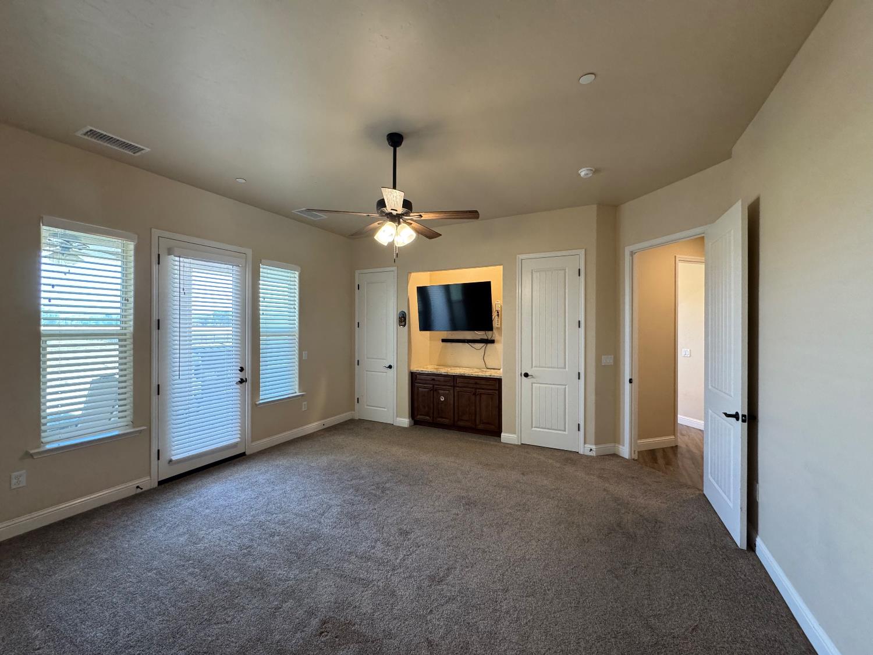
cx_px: 436
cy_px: 328
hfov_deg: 102.1
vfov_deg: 85.7
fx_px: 353
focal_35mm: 14
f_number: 2.2
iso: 320
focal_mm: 2.22
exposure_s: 1/120
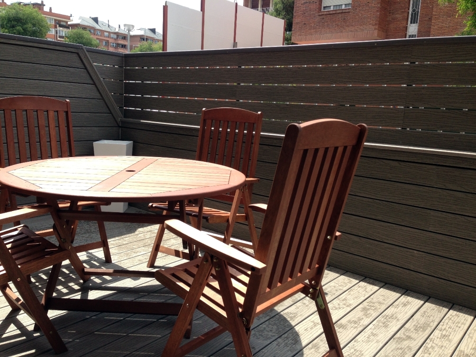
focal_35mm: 33
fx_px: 454
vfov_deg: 42.9
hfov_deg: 55.4
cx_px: 238
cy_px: 178
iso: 50
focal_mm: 4.13
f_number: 2.4
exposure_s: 1/653
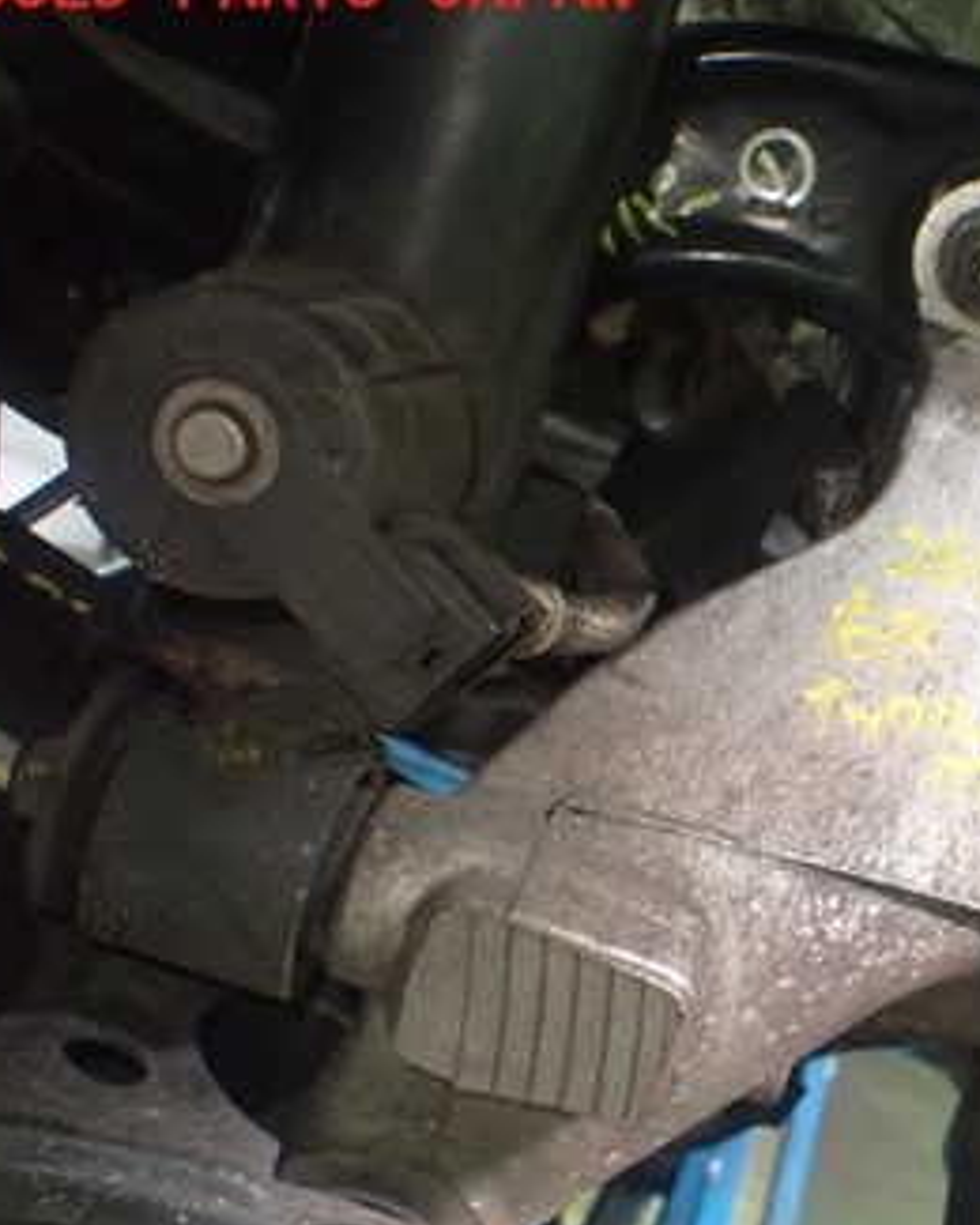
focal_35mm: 54
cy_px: 784
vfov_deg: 34.5
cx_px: 1078
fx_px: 1958
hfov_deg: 26.0
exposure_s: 1/80
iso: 800
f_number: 2.3
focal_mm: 5.4
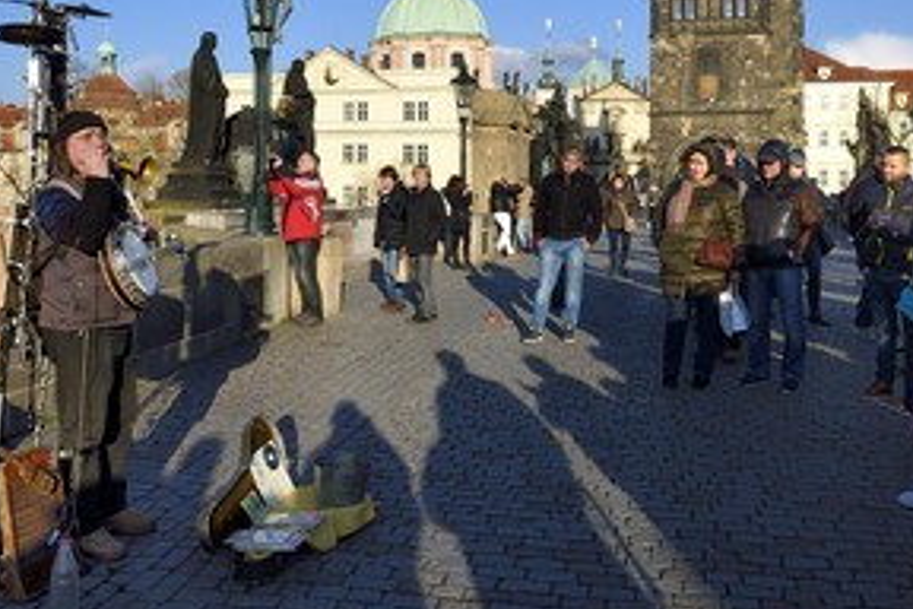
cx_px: 476
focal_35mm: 35
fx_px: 888
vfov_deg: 37.5
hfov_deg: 54.4
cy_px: 206
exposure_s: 1/200
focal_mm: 24
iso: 200
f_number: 14
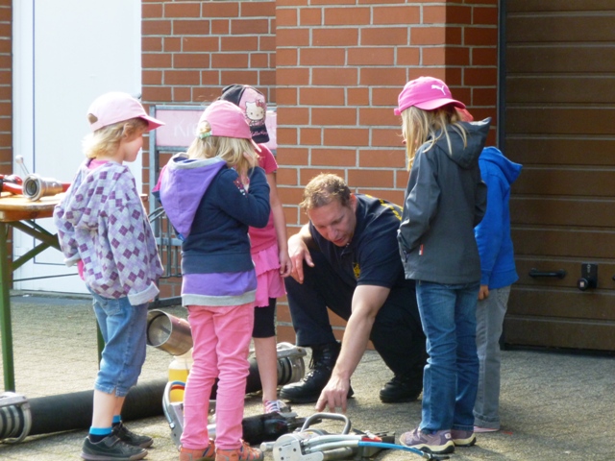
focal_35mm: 151
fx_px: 2683
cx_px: 308
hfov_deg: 13.1
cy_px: 230
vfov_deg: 9.8
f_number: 5.8
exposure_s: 1/60
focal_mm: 26.9
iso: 200
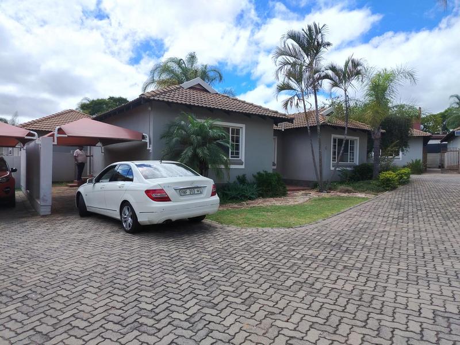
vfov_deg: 56.8
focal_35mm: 24
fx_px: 319
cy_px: 172
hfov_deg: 71.6
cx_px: 230
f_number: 1.75
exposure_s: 1/1463
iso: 100
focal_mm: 5.25
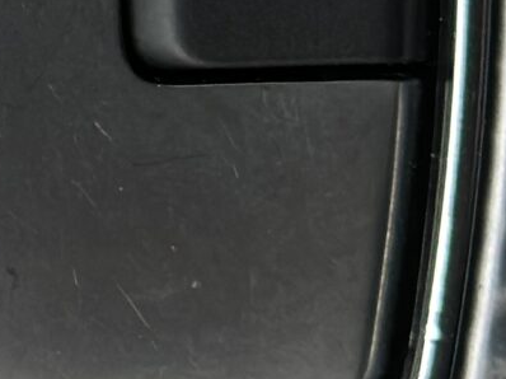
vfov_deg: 4.8
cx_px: -995
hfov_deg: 6.0
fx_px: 4514
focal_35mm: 309
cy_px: -127
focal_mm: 6.86
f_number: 1.78
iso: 80
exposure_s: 1/1323
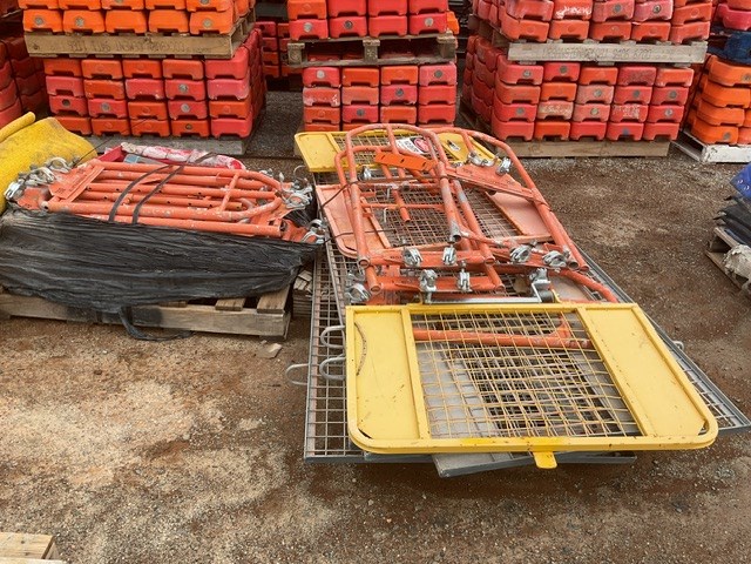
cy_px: 282
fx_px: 629
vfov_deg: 48.2
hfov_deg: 61.7
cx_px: 376
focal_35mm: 29
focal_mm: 3
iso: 16
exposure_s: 1/1250
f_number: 1.8
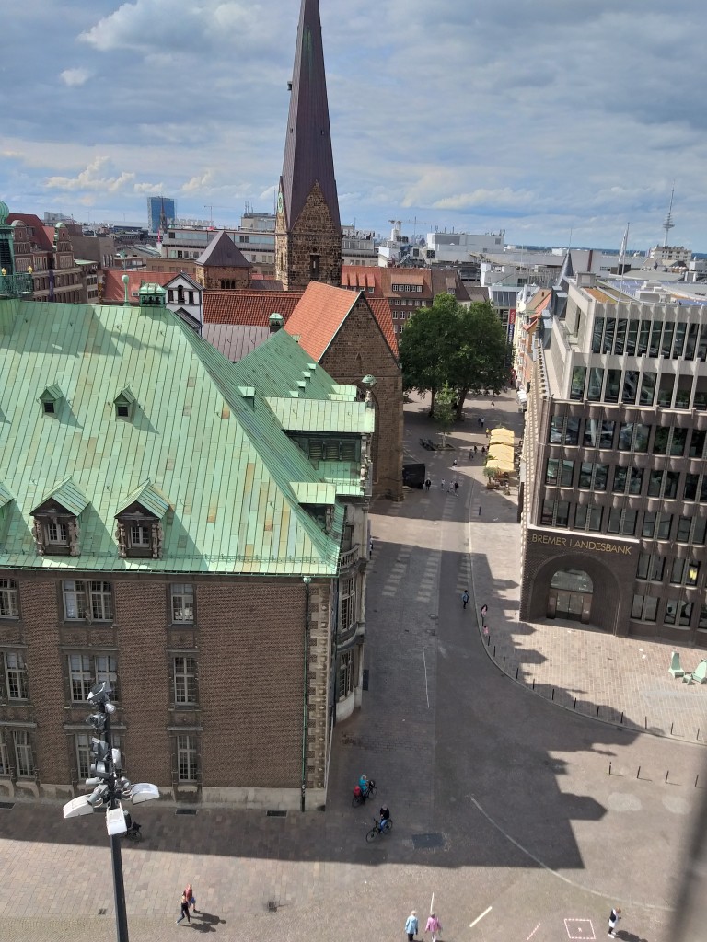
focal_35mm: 26
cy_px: 471
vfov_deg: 67.3
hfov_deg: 53.1
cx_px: 354
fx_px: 708
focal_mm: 3.93
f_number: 1.7
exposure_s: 1/1839
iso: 40
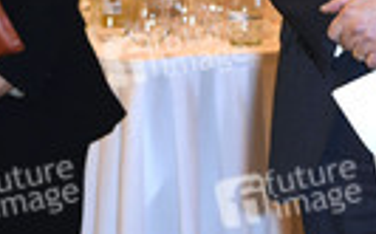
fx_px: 2120
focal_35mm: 207
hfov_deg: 10.1
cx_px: 213
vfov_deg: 6.2
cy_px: -158
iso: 1600
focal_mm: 60
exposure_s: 1/60
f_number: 5
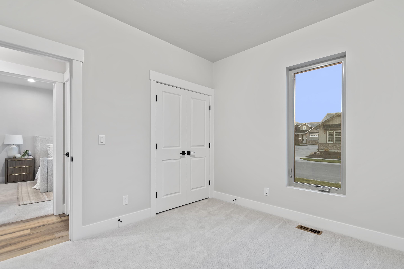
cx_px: 205
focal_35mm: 16
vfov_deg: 73.7
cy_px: 142
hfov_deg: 96.7
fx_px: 180
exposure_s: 1/2.5
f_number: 6.3
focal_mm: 10
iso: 320
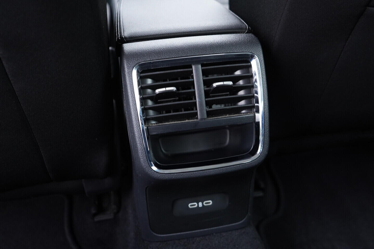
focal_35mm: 36
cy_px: 124
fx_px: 374
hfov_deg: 53.1
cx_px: 187
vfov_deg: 36.9
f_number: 2.8
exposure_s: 1/40
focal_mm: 24
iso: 640
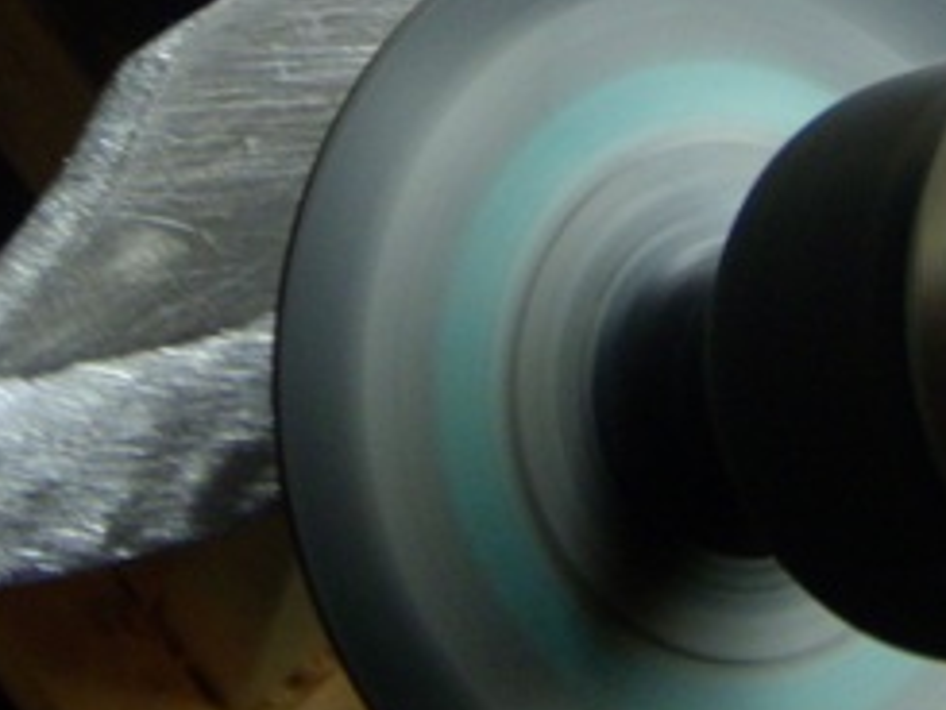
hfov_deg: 18.0
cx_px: 656
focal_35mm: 109
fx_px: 2980
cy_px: 19
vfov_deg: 13.4
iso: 100
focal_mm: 6.4
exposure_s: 1/19.3
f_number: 3.5
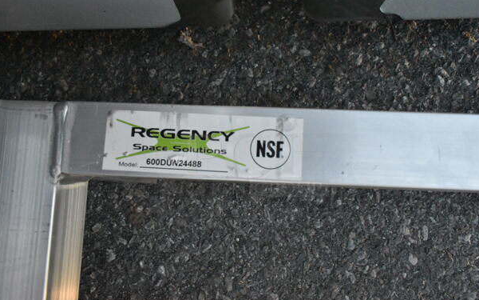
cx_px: 240
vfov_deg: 44.5
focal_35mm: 28
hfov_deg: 66.5
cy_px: 154
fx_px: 366
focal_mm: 18
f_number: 11
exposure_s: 1/500
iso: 6400
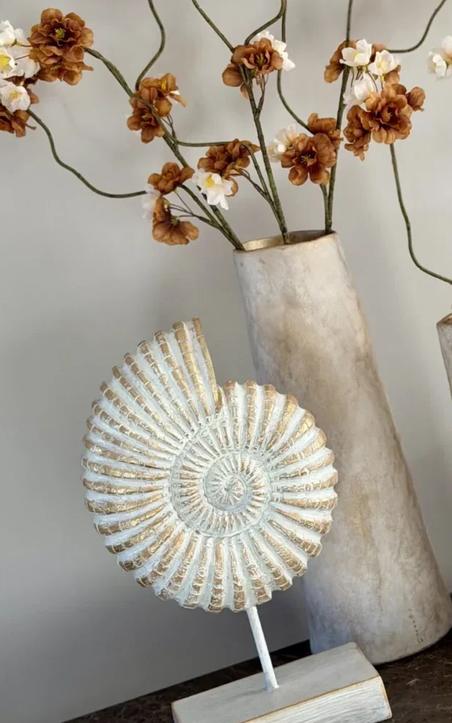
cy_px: 245
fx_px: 1597
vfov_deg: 25.4
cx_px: 336
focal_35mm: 81
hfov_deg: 16.0
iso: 100
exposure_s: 1/66
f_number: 1.78
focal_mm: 6.76
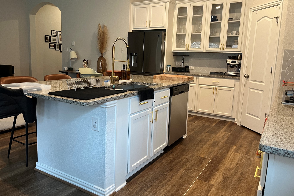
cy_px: 90
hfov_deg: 65.5
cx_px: 143
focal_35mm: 28
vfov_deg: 46.4
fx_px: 229
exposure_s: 1/60
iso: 160
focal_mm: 5.1
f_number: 1.6
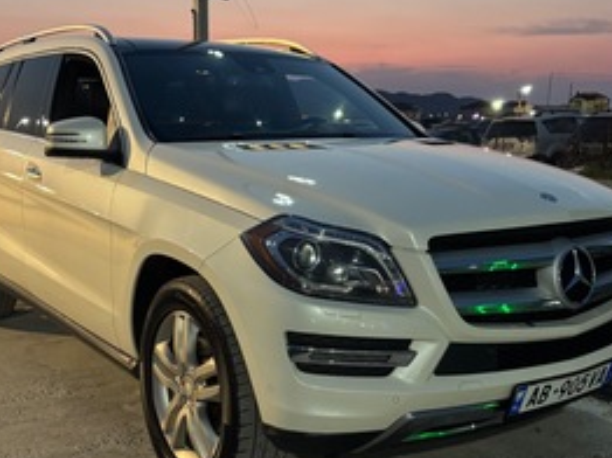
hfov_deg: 55.3
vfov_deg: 42.8
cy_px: 248
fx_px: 583
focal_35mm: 33
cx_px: 280
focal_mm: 6.76
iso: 640
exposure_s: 1/33
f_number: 1.78
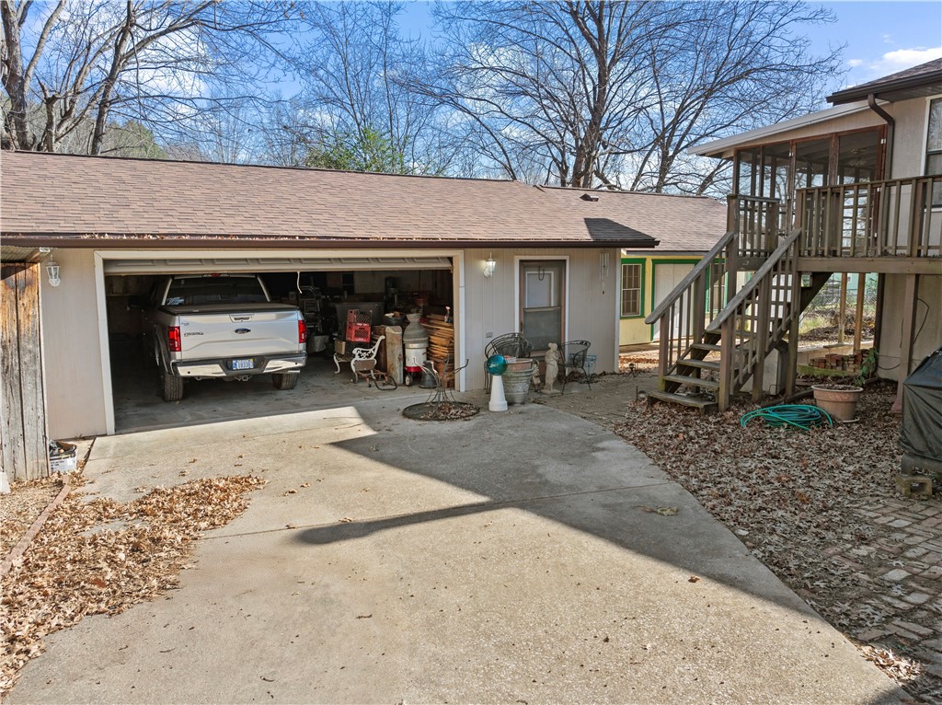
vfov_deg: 56.7
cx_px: 471
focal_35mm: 24
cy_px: 352
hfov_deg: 71.6
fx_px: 652
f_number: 2.8
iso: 140
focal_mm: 12.29
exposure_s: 1/1250
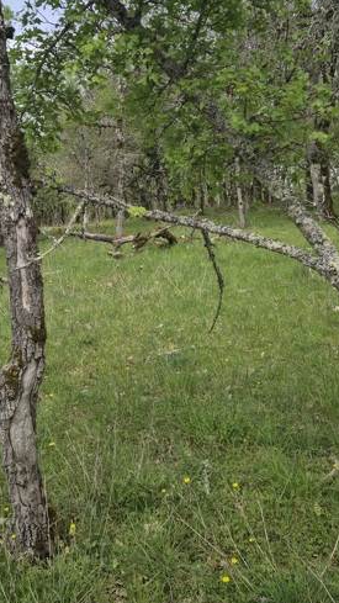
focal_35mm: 41
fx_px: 655
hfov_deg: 28.8
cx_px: 115
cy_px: 261
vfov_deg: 49.3
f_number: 1.8
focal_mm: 5.4
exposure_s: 1/578
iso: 25
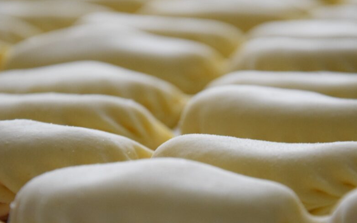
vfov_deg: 6.3
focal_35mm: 210
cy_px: 150
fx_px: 2040
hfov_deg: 10.0
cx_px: 201
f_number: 5.6
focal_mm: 105
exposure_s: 1/100
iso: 3200
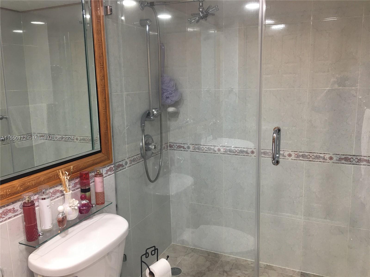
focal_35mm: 29
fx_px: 310
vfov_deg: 48.2
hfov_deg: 61.7
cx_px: 185
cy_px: 138
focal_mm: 4.15
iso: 25
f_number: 2.2
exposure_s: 1/15
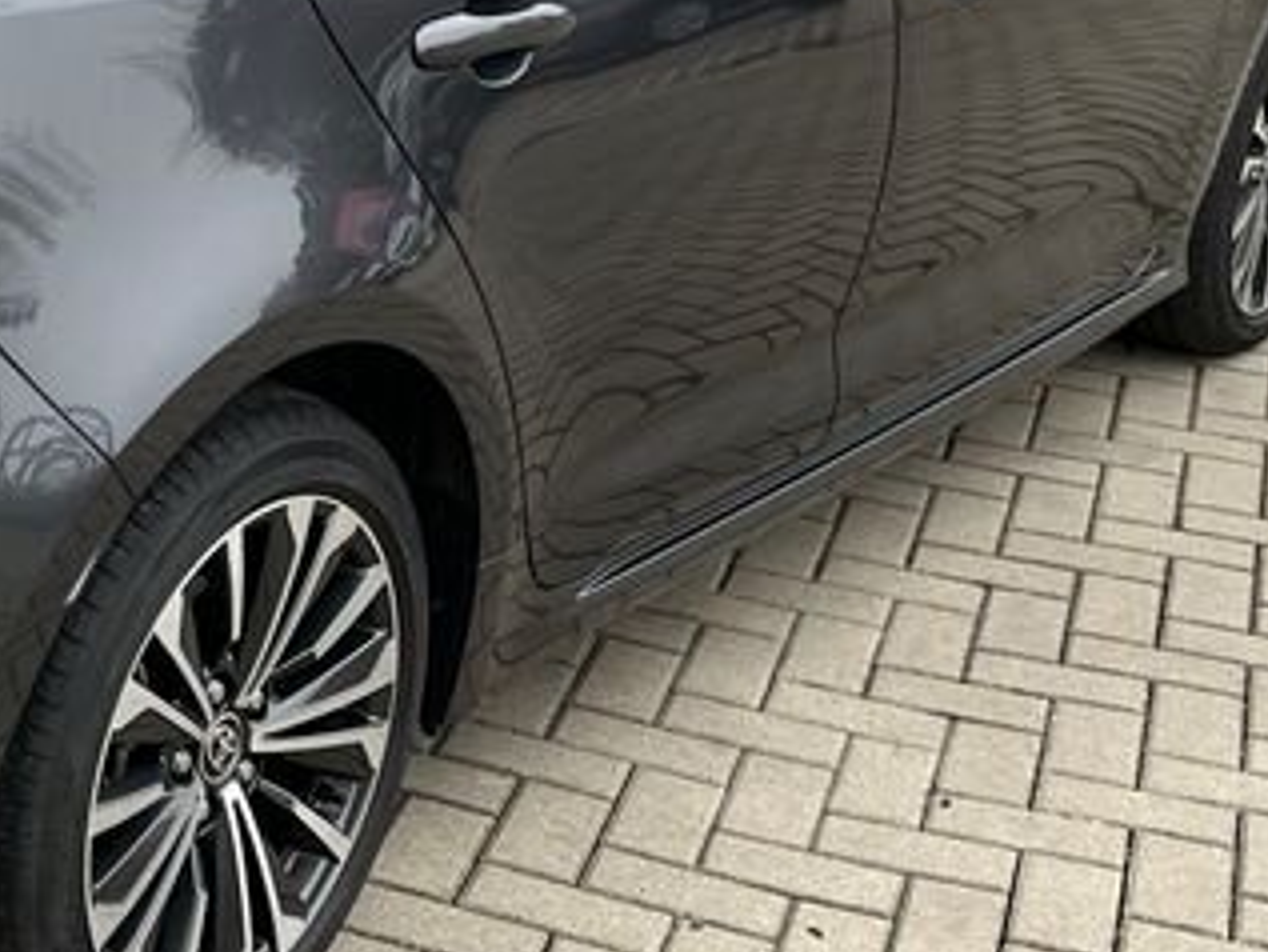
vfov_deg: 17.5
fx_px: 3078
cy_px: 212
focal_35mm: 84
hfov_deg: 21.9
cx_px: -160
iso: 64
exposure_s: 1/121
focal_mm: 5.1
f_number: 1.6
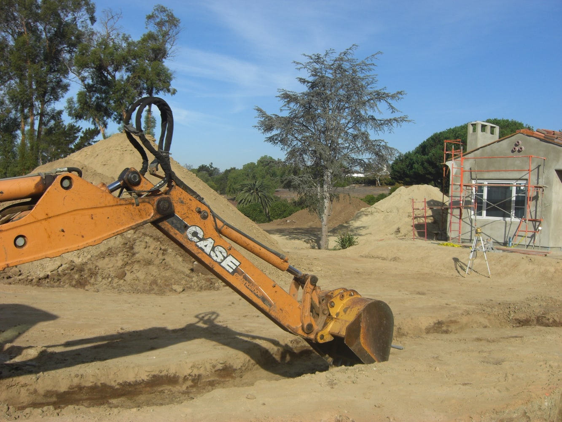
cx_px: 281
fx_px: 617
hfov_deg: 49.0
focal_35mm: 38
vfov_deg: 37.7
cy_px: 211
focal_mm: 7.9
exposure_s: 1/250
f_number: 8
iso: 80
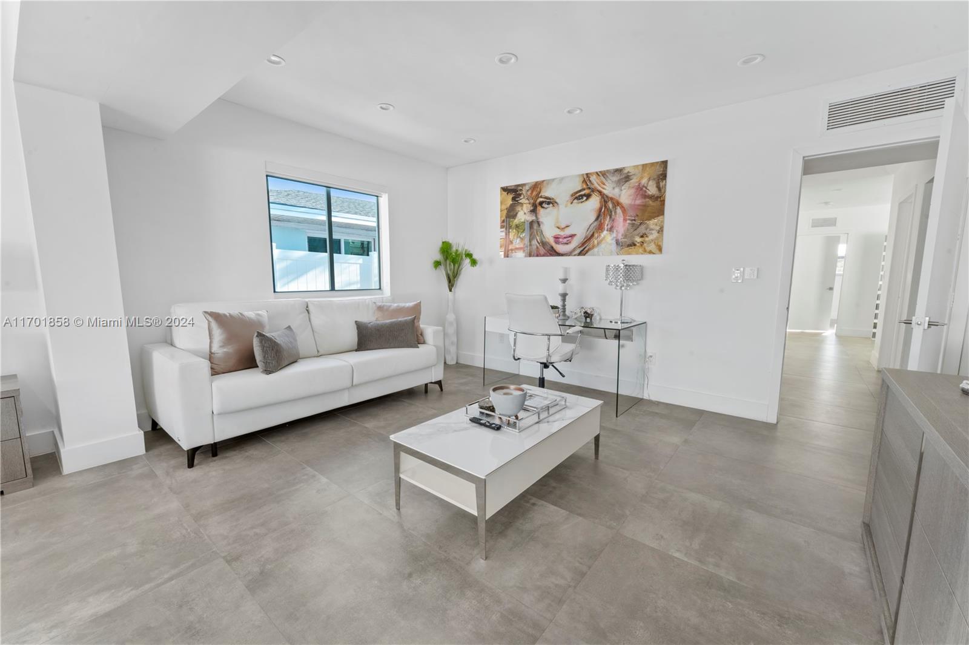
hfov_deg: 104.3
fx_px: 377
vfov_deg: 81.2
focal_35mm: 14
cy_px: 322
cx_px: 484
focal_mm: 14
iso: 100
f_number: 16
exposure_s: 1.6
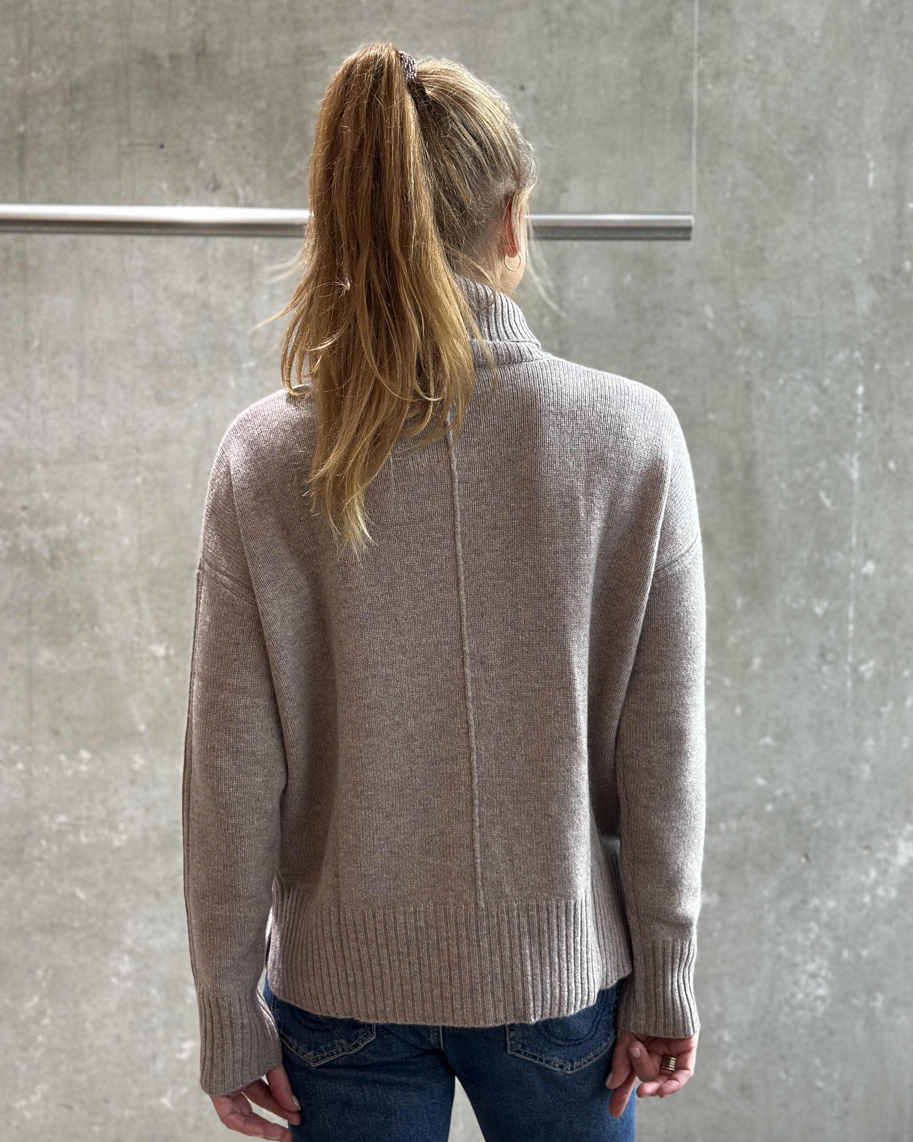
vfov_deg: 36.7
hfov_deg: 29.7
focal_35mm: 51
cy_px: 566
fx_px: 1723
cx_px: 456
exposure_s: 1/100
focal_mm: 6.86
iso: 160
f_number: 1.78
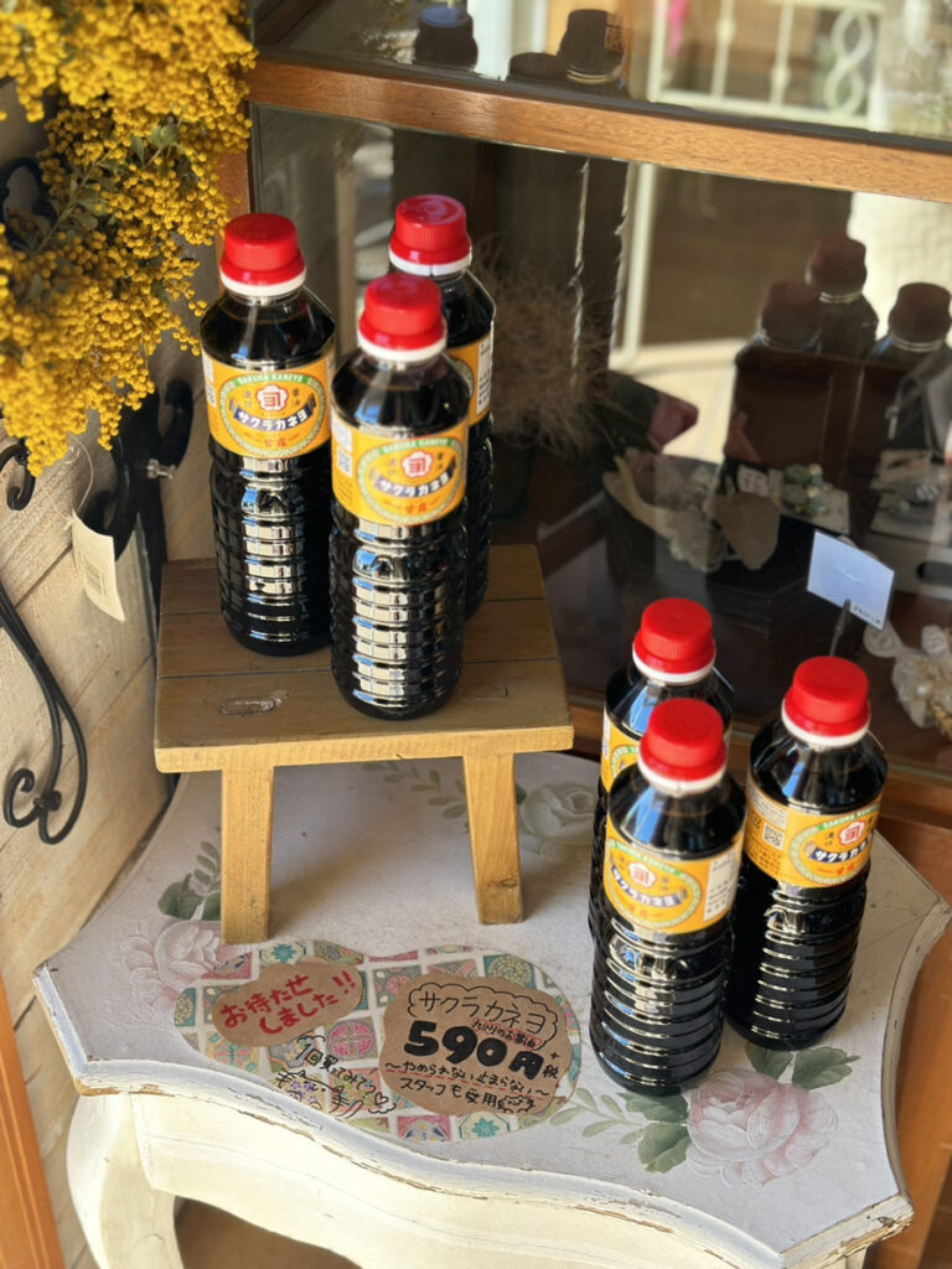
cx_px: 476
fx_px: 1760
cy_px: 634
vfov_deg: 39.7
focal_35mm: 48
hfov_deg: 30.3
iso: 80
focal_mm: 6.86
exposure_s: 1/268
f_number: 1.78
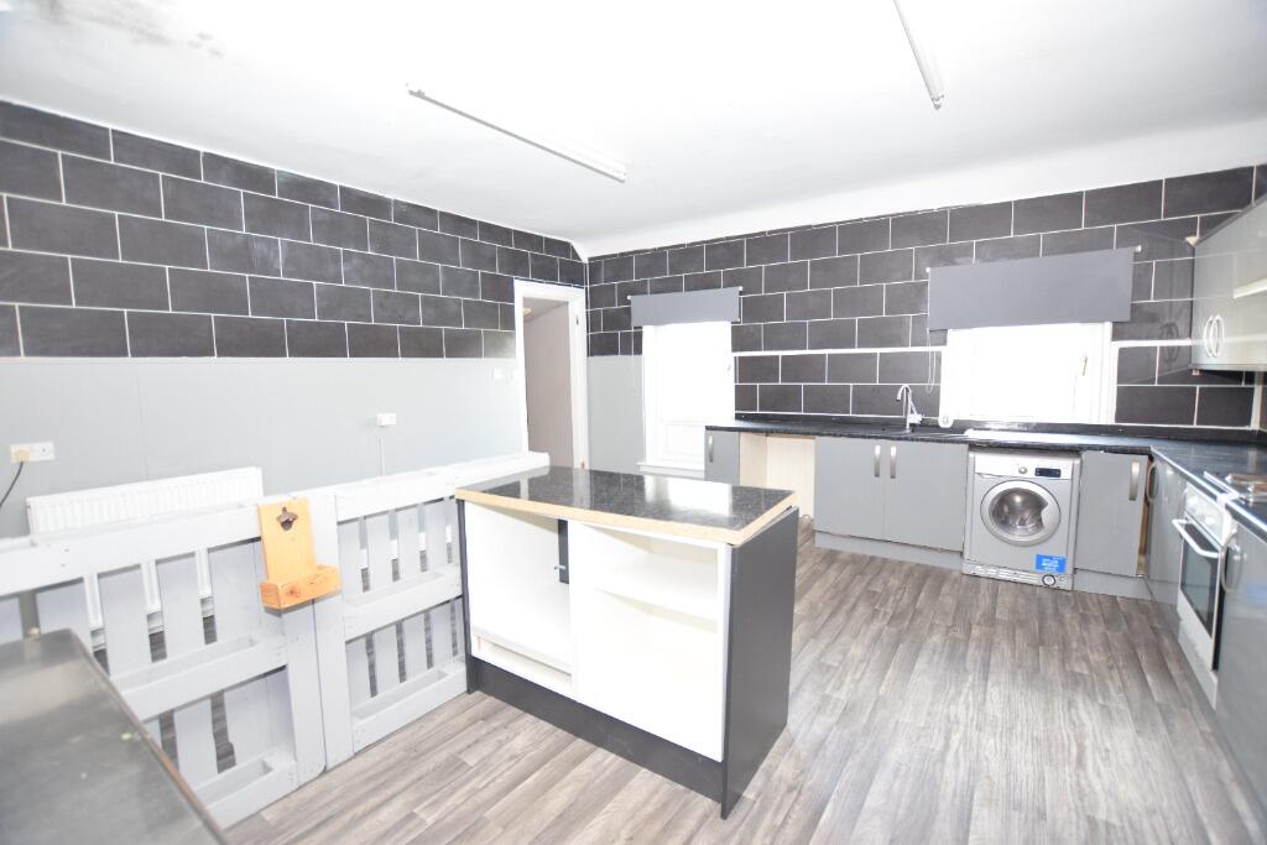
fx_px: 528
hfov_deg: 100.4
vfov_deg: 77.3
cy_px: 422
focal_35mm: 15
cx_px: 634
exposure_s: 1/60
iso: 900
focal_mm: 10
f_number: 3.5
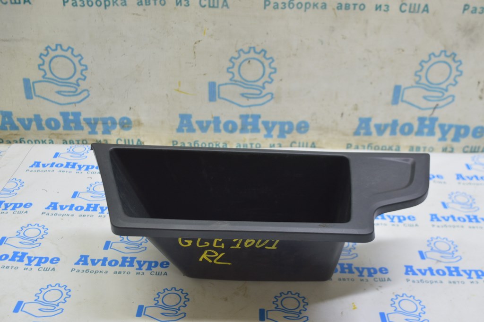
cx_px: 242
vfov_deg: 31.8
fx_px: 564
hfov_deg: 46.4
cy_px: 161
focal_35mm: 42
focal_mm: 28
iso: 400
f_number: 5.6
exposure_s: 1/20
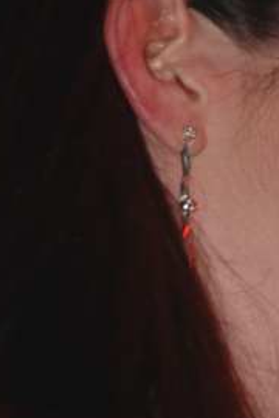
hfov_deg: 2.7
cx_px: 347
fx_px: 5824
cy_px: 454
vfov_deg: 4.1
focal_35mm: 501
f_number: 6.3
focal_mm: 120
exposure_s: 1/40
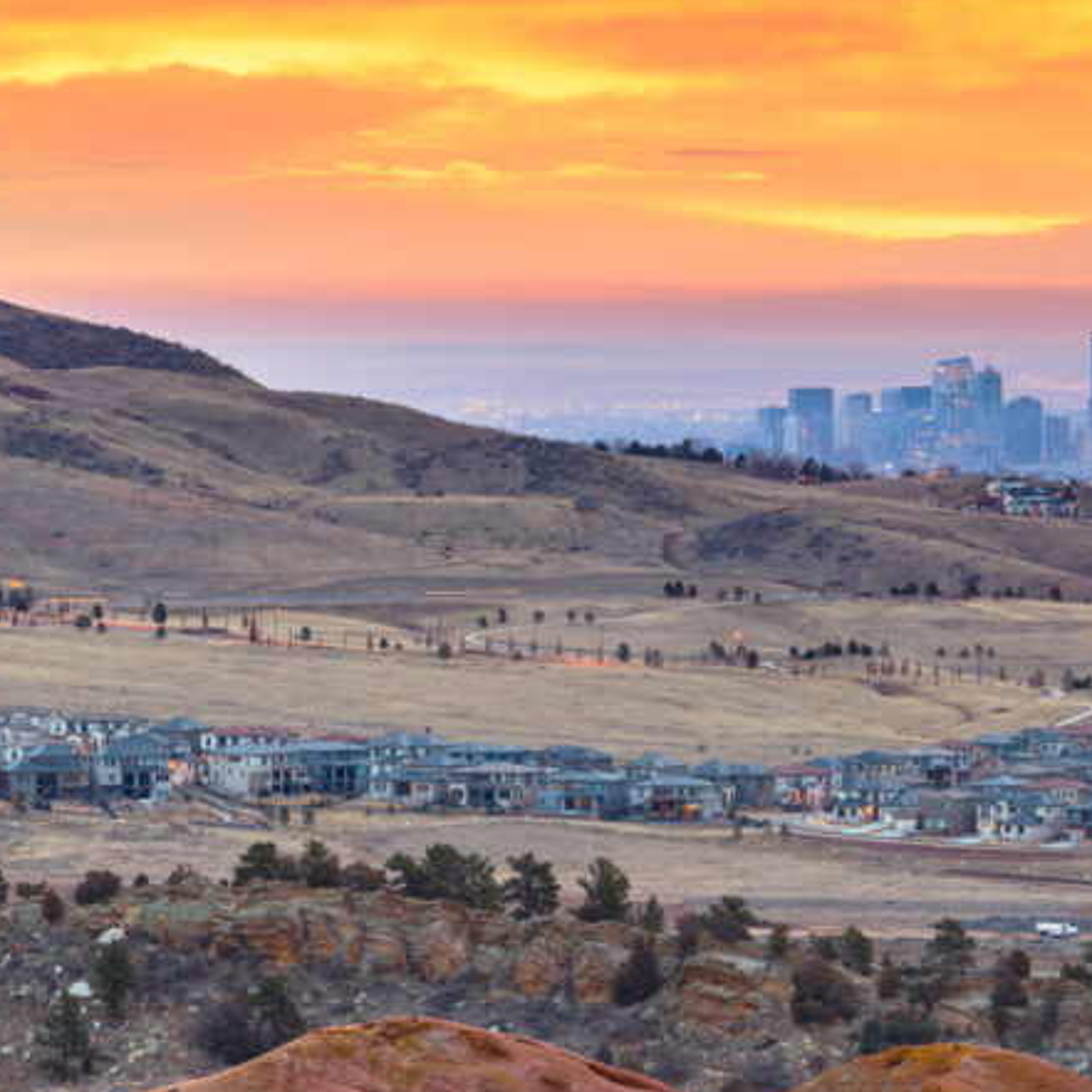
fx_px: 13027
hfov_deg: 4.8
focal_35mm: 365
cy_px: 561
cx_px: 1000
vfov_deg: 4.8
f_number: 8
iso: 64
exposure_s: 3
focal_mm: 185
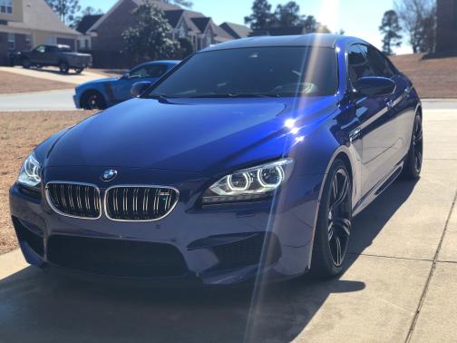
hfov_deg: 36.8
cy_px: 172
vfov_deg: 28.0
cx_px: 228
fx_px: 687
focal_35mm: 52
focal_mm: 6
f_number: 2.4
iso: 16
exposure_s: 1/750
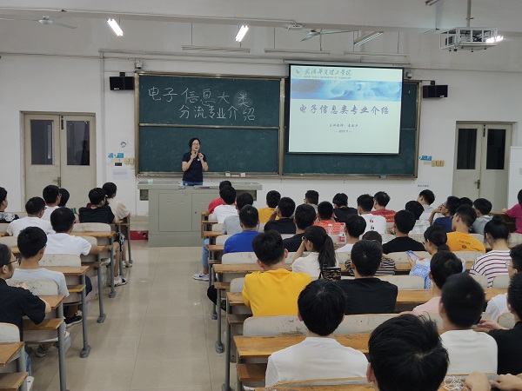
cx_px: 261
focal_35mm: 37
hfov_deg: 50.1
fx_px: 558
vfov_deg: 38.7
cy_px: 196
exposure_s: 1/50
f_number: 1.75
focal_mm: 4.75
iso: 221
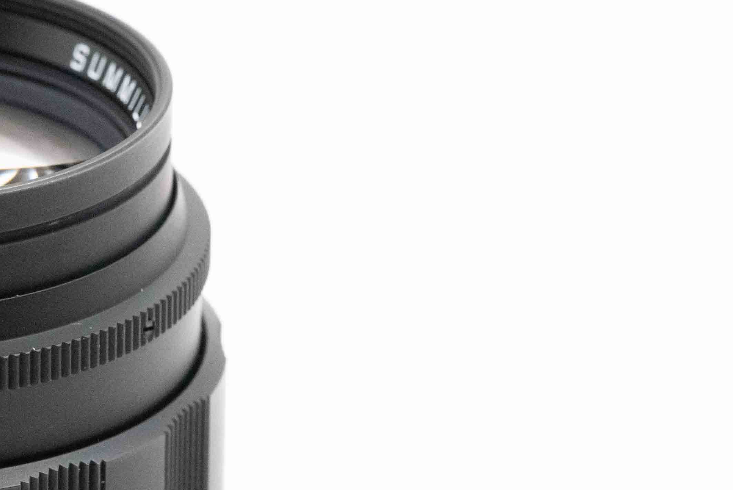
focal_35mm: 355
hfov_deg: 5.8
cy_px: 483
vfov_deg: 3.9
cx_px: -42
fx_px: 7231
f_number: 9
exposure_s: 1/400
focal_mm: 90
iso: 3200
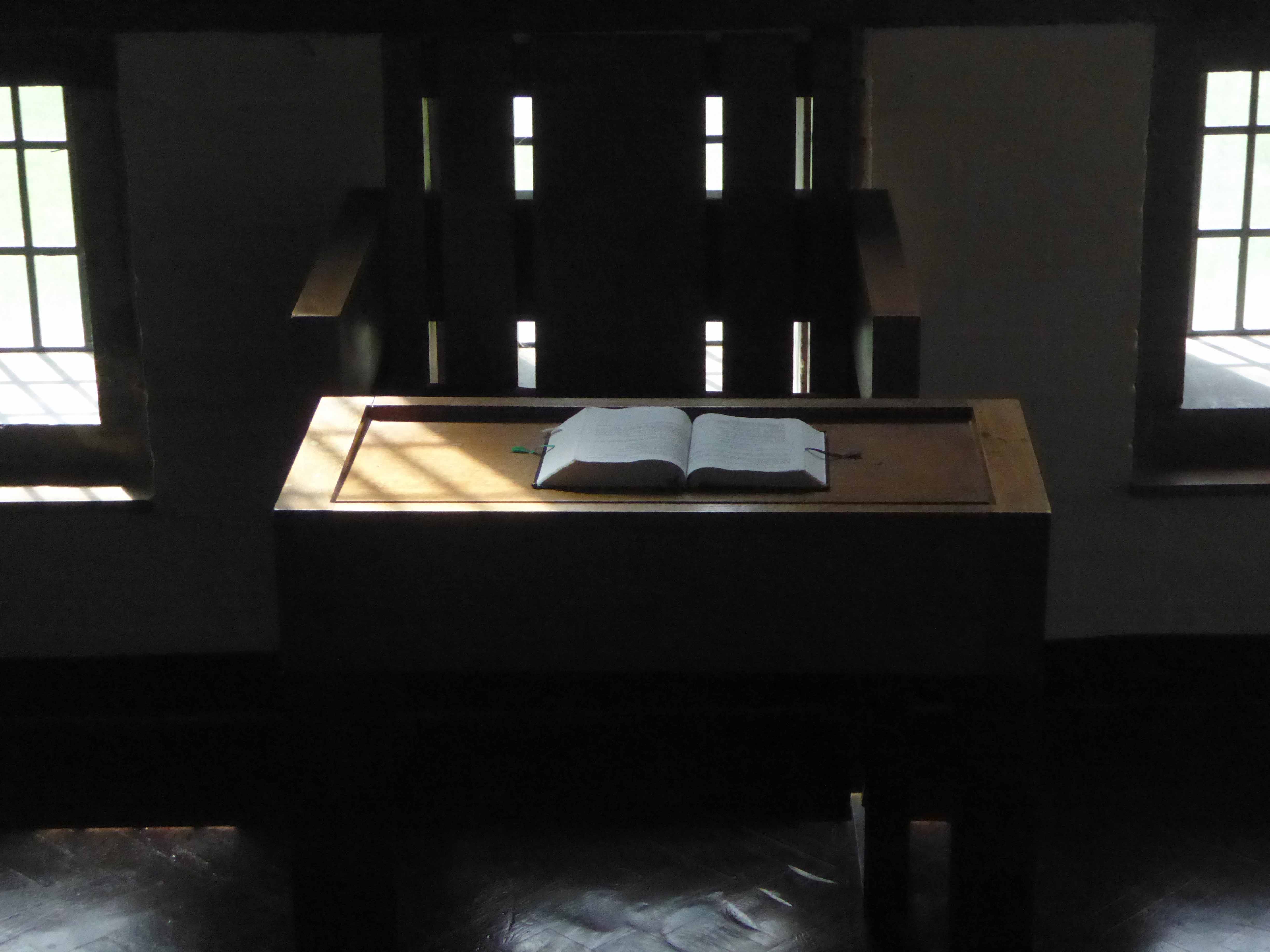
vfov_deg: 19.9
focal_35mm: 74
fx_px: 2715
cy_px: 476
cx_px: 635
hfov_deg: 26.3
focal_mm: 13.2
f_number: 4.6
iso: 1600
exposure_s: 1/1000
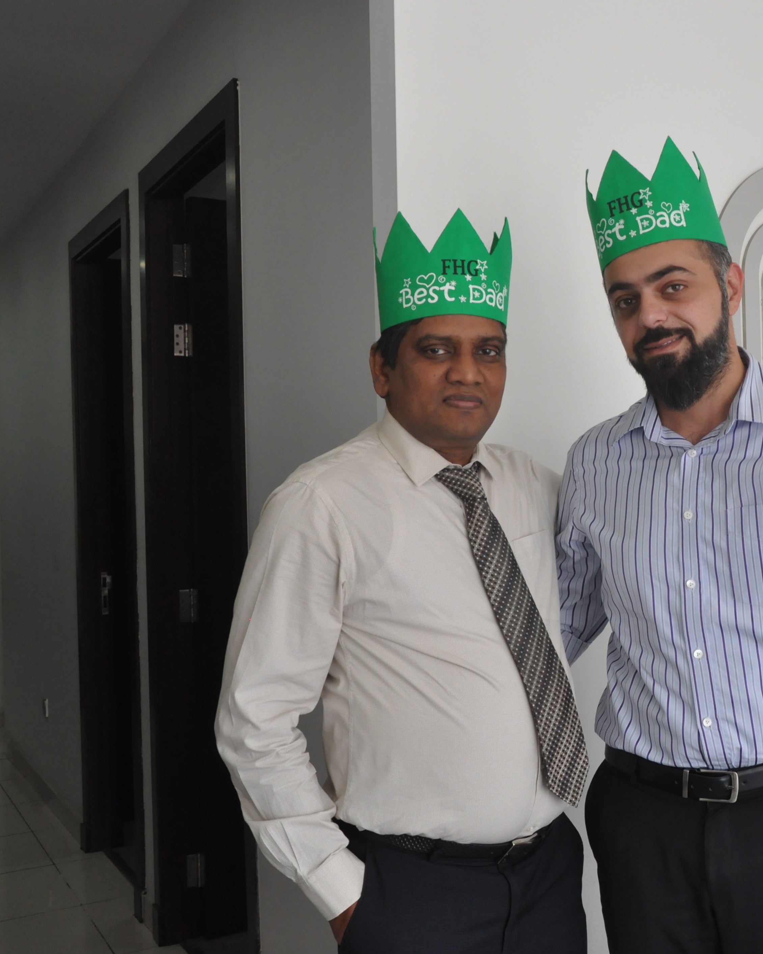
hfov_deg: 32.1
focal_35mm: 45
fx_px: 1262
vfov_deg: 41.4
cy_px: 477
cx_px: 679
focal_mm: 21
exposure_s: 1/80
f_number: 9
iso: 800
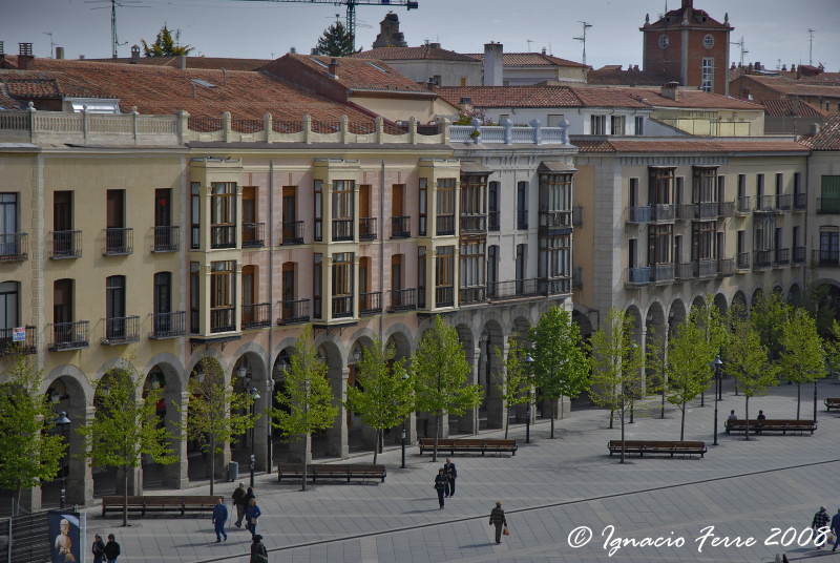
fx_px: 2454
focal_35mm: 105
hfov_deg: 19.4
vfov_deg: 13.1
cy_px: 282
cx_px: 420
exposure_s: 1/100
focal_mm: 70
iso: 100
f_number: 4.5
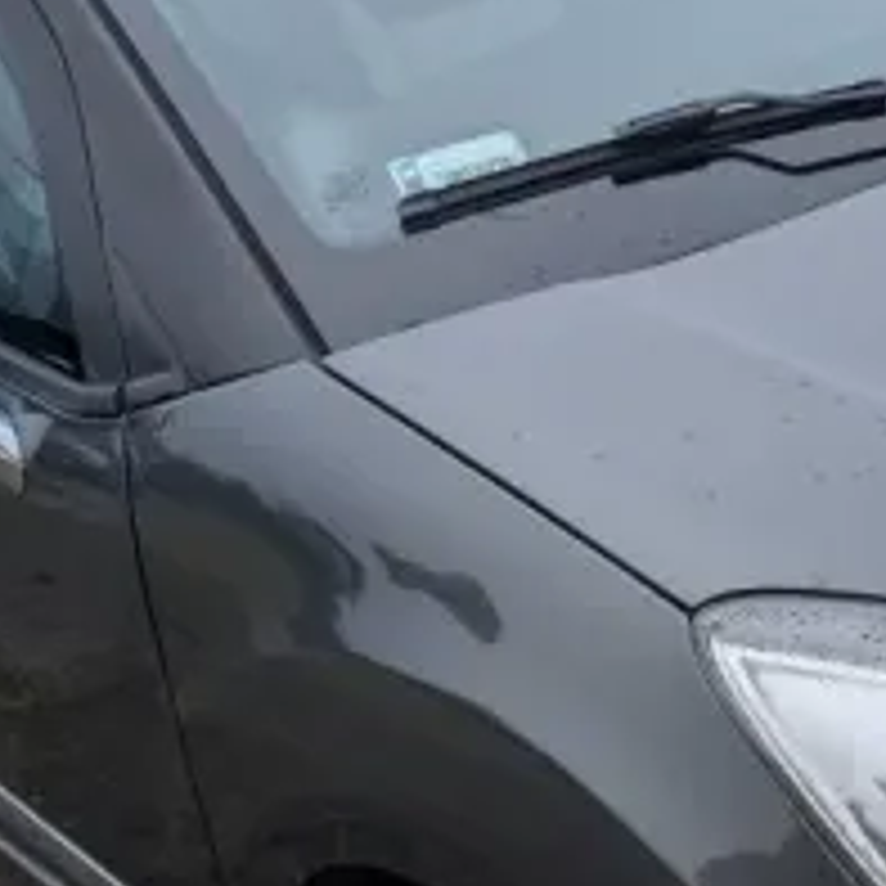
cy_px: 720
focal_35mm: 69
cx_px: 783
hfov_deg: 24.4
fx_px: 1998
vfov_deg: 24.6
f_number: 1.68
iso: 21
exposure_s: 1/244
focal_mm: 6.9
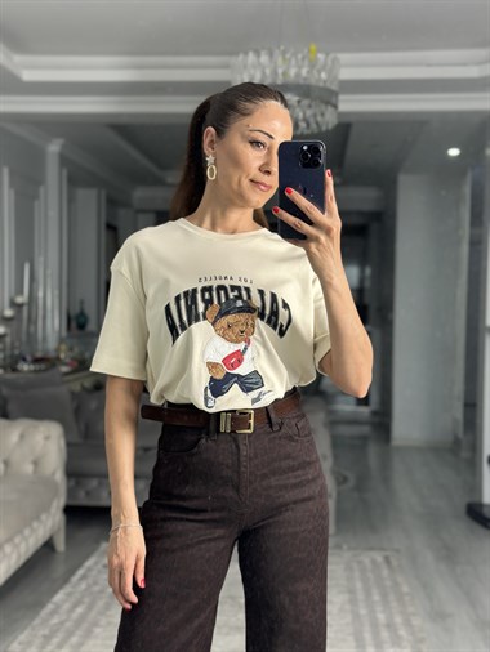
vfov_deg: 39.6
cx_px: 245
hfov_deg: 30.3
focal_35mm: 48
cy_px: 326
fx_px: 905
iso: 80
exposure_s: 1/50
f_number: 1.78
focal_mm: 6.86
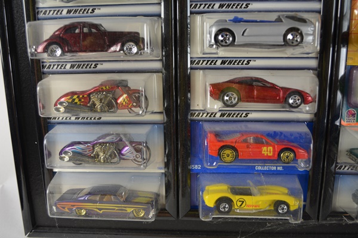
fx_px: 358
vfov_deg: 36.9
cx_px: 179
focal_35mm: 36
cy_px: 119
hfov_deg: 53.1
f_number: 4.5
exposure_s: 1/80
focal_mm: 24
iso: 400
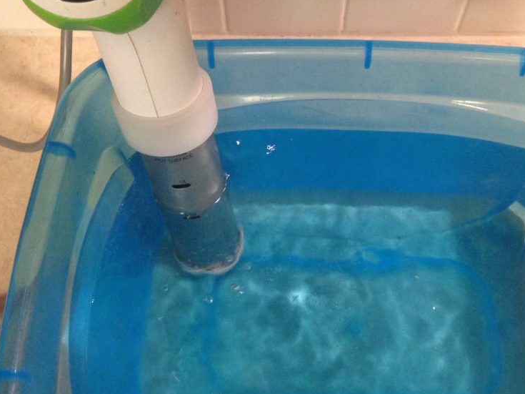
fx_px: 698
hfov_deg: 41.0
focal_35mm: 46
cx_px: 316
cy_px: 147
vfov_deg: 31.4
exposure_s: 1/20
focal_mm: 4.12
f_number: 2.4
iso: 320
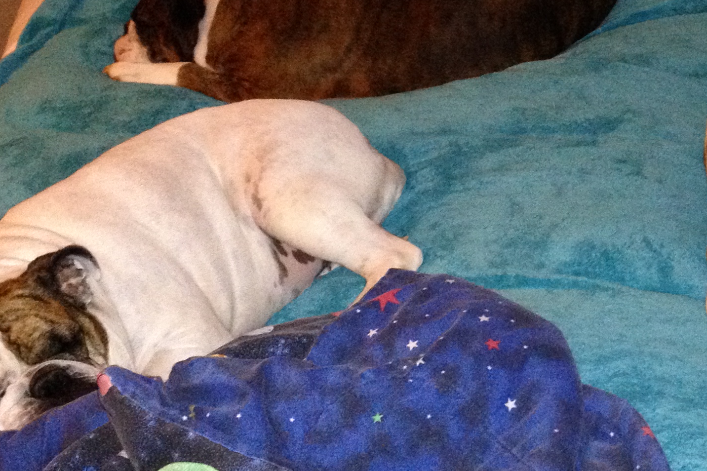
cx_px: 594
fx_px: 1630
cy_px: 176
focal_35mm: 83
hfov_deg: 24.0
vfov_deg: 16.4
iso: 400
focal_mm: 4.28
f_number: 2.4
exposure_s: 1/16
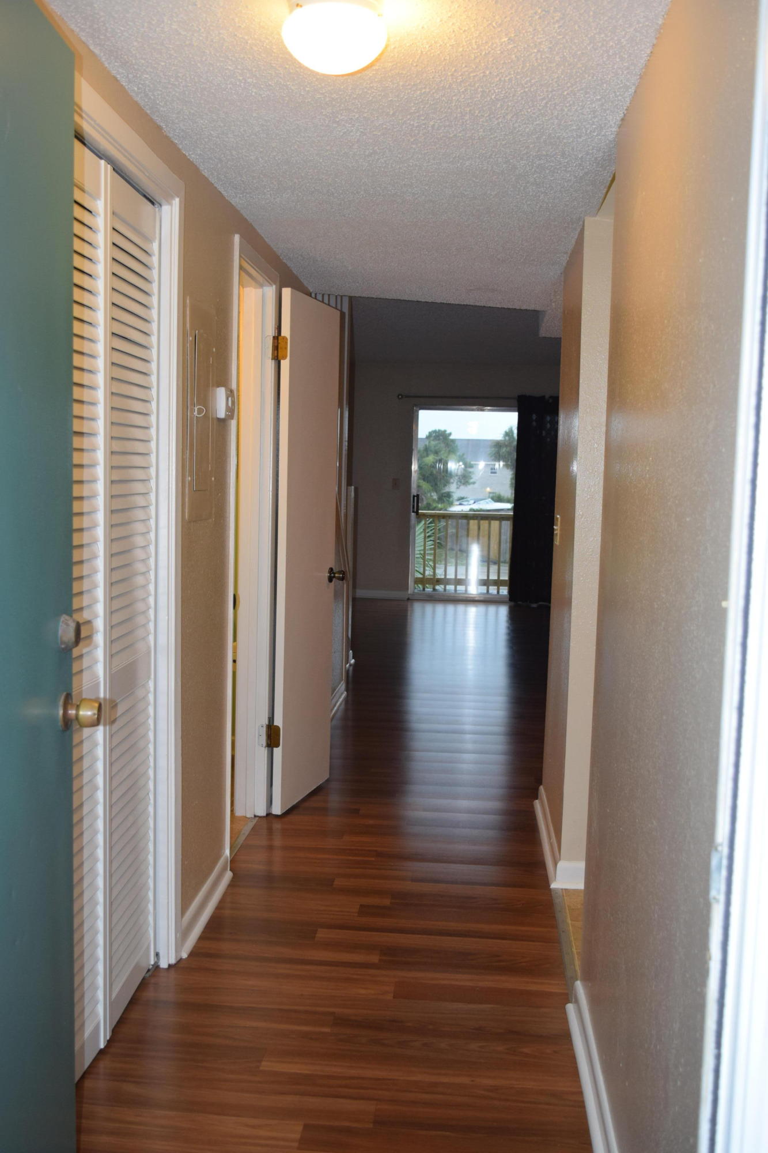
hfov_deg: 36.9
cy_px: 576
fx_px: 1152
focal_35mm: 36
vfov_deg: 53.1
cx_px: 384
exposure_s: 1/100
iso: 800
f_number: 5
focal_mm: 24
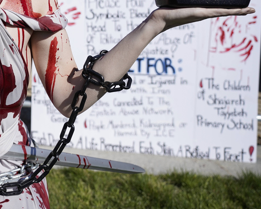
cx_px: -23
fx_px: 348
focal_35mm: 45
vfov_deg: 31.7
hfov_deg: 35.5
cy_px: 18
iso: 100
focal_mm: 21
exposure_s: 1/3200
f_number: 2.8
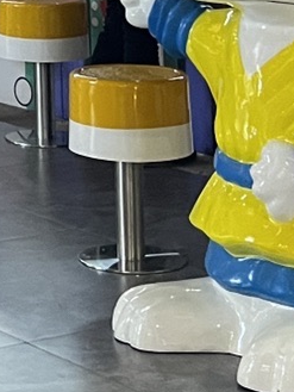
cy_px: -176
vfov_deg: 12.0
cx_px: -395
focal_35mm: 158
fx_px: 1788
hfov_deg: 8.6
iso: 250
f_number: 1.6
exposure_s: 1/50
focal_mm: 5.1
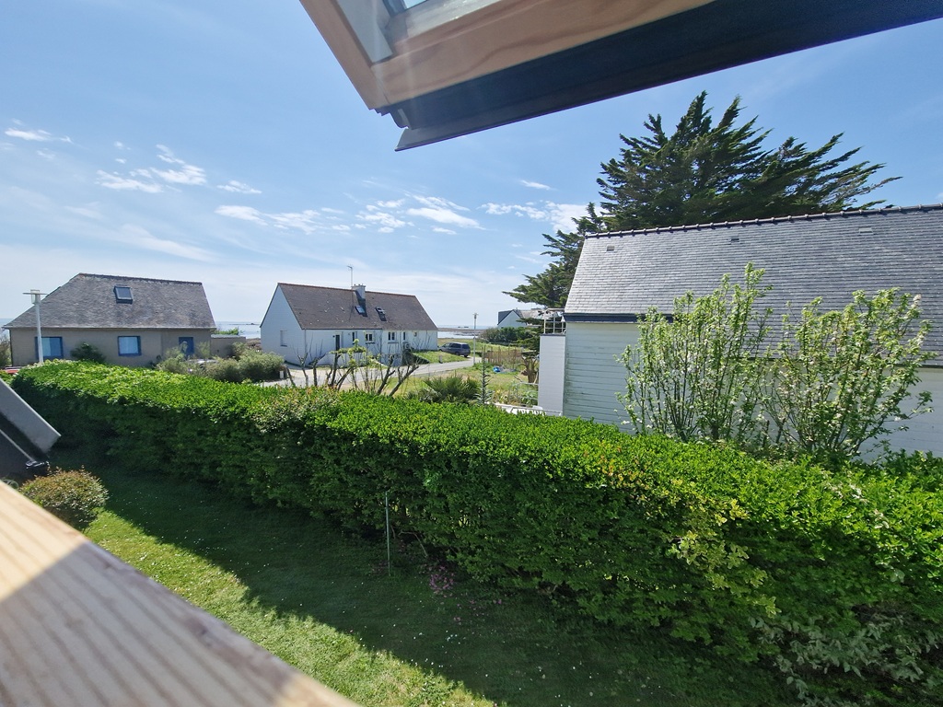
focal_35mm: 13
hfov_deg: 106.2
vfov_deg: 89.9
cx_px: 472
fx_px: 354
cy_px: 354
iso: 50
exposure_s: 1/2744
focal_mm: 2.2
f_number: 2.2
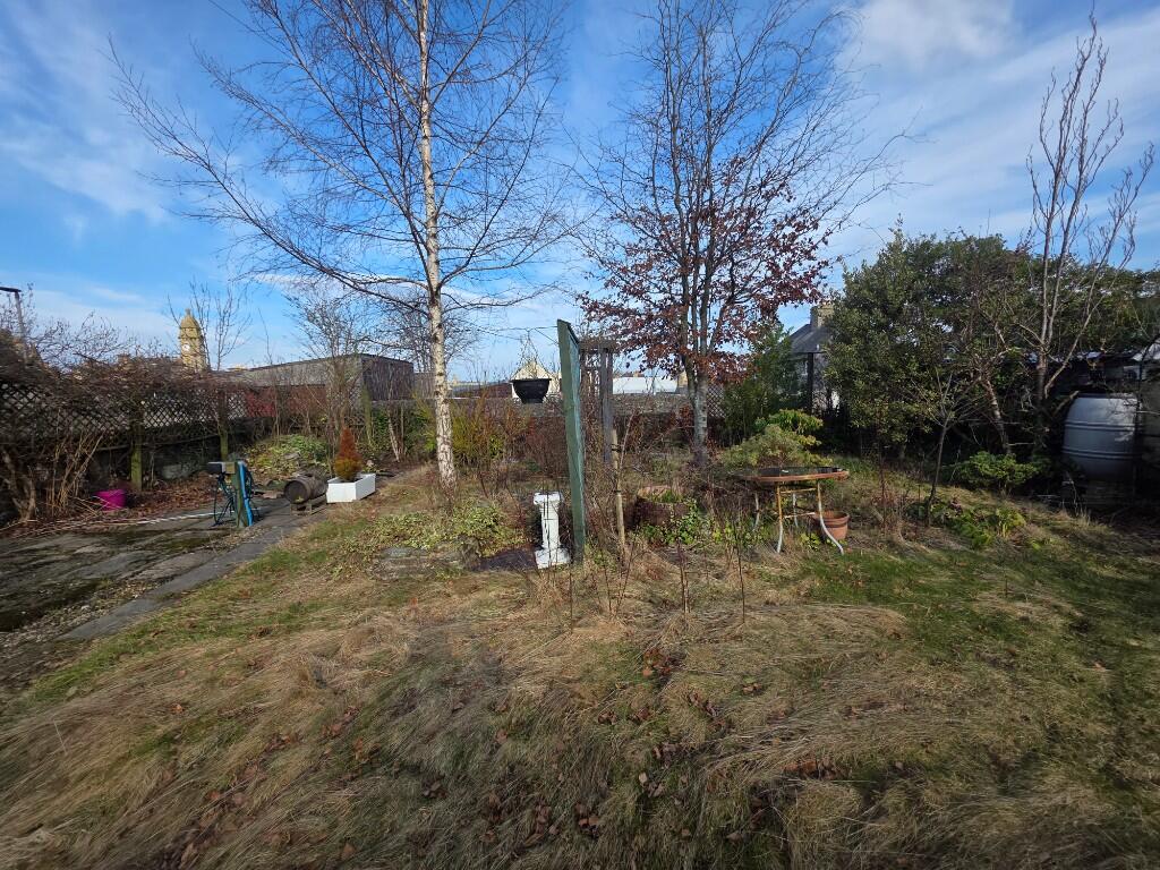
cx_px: 580
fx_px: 436
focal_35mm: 13
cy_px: 435
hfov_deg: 106.2
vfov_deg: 89.9
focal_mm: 2.2
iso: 40
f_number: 1.9
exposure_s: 1/1238
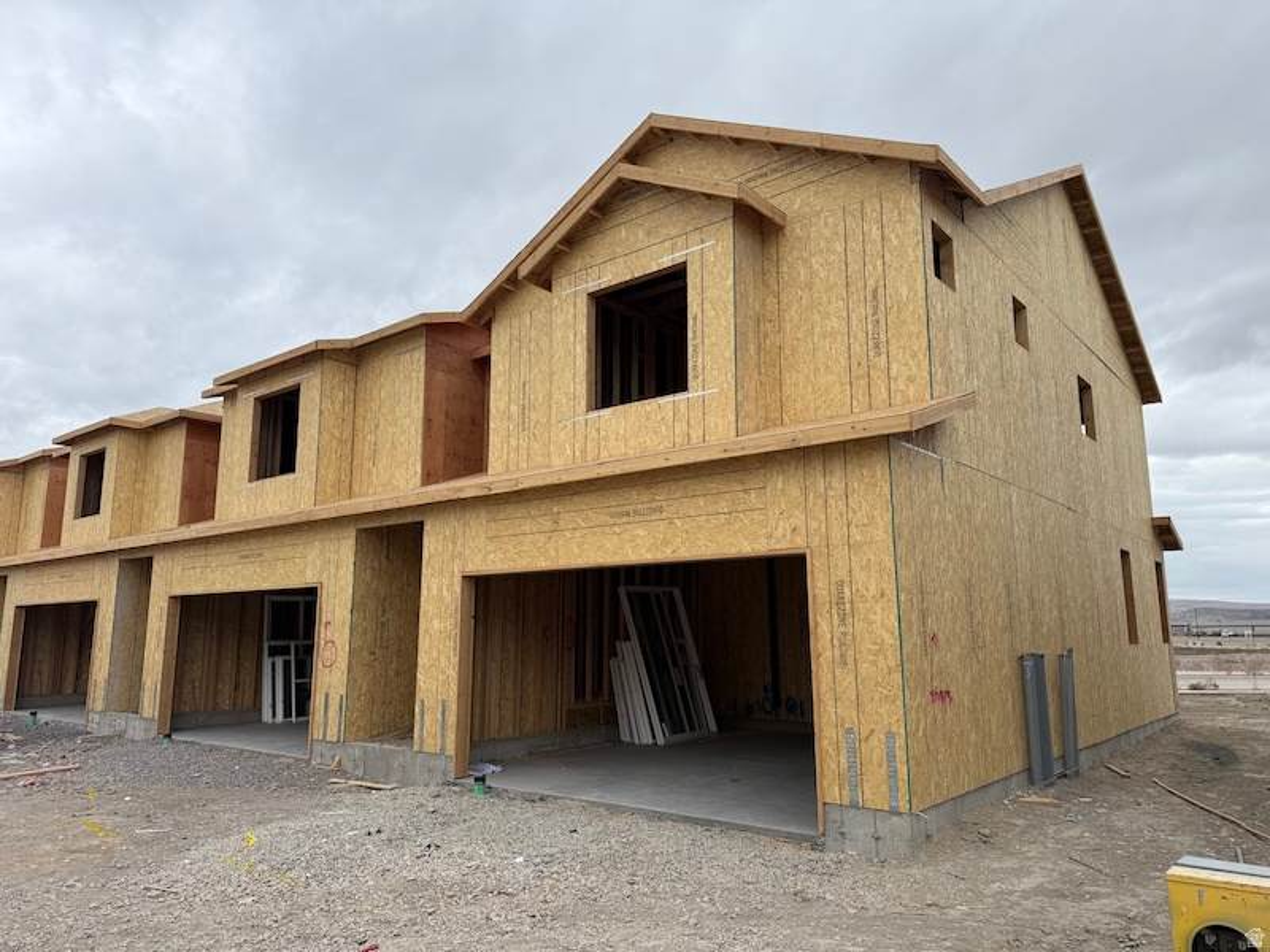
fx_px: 881
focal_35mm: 24
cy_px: 476
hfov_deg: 71.6
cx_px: 635
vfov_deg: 56.8
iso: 80
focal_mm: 6.76
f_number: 1.78
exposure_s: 1/2611
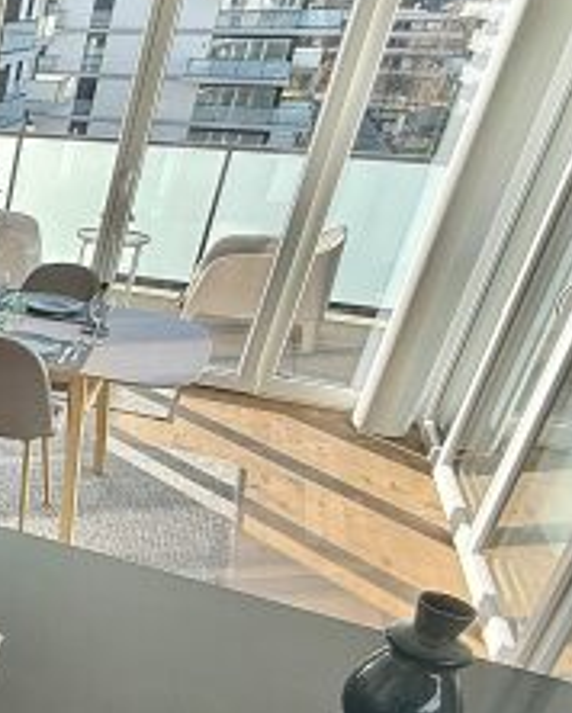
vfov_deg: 42.6
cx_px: -382
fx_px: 909
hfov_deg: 23.6
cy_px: 432
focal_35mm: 43
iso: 64
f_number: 2.2
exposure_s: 1/174
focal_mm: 2.22
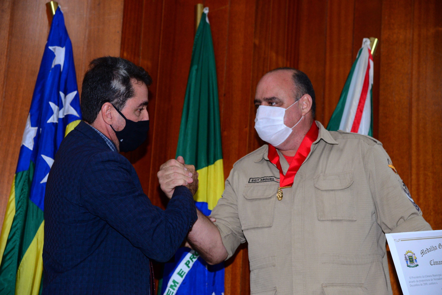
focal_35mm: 70
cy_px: 148
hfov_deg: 28.8
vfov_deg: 19.5
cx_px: 221
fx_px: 860
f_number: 4.5
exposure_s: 1/125
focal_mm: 70
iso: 1600
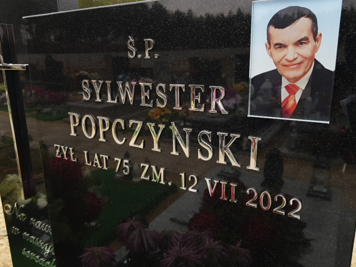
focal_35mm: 27
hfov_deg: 65.3
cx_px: 174
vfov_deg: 51.4
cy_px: 133
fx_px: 278
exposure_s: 1/100
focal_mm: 4.2
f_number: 1.7
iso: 50
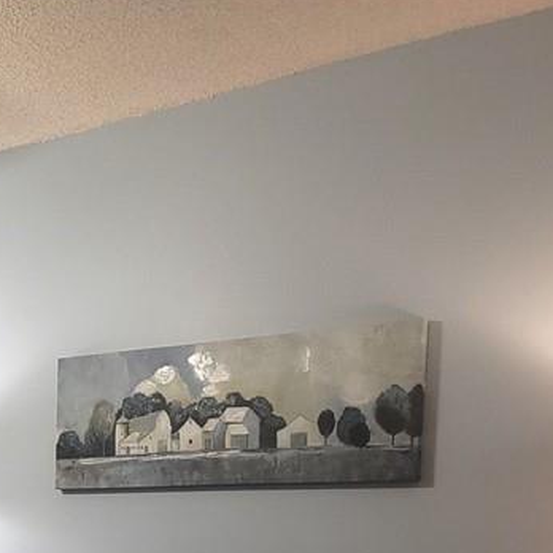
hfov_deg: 24.2
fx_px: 1175
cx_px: -100
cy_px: 601
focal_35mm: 65
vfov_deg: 24.8
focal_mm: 7
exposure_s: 1/60
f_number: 1.8
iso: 250
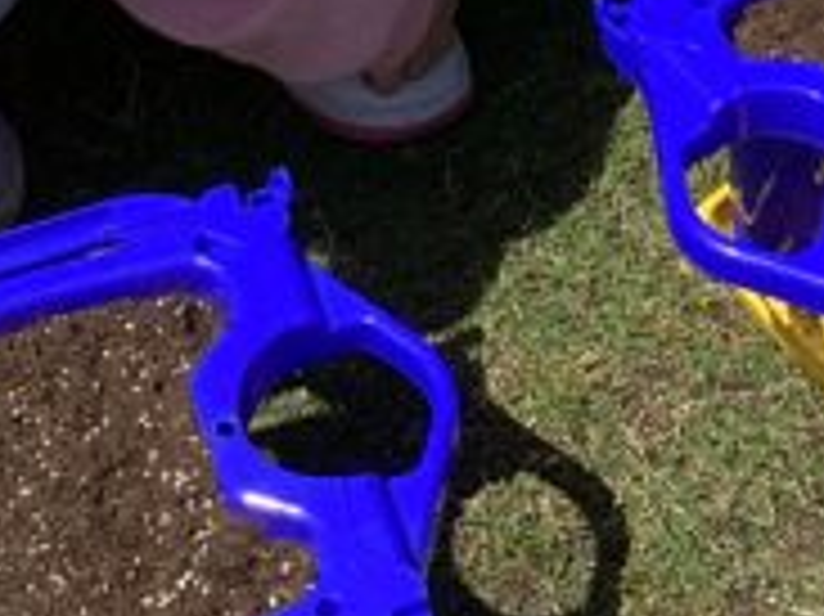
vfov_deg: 11.0
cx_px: 824
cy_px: -315
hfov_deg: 14.9
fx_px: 3092
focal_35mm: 130
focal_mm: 3.3
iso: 25
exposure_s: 1/1381
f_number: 2.4
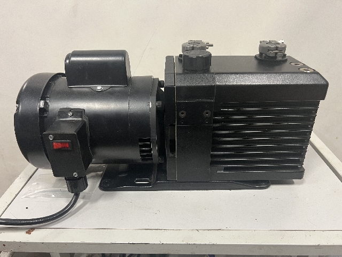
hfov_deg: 67.3
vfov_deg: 53.1
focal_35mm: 26
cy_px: 128
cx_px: 171
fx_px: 257
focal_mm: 5.7
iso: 125
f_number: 1.5
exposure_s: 1/60
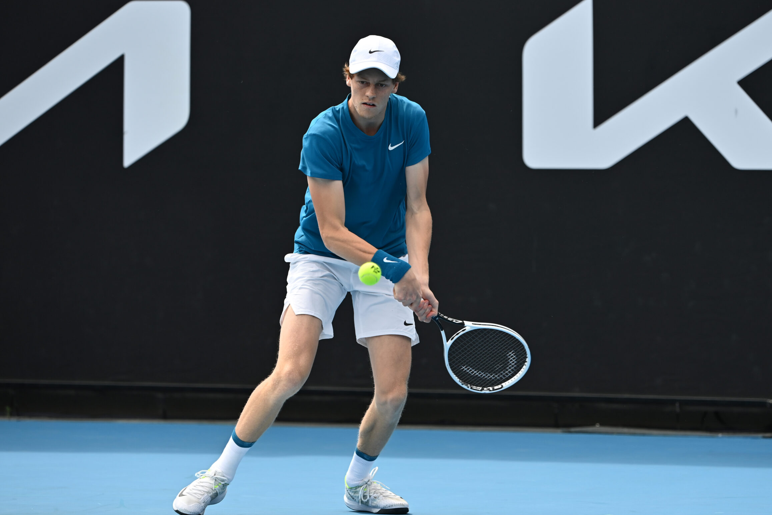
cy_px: 284
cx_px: 379
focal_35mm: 243
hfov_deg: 8.5
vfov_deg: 5.7
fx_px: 5210
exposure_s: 1/2000
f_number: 4
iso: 200
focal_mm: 220
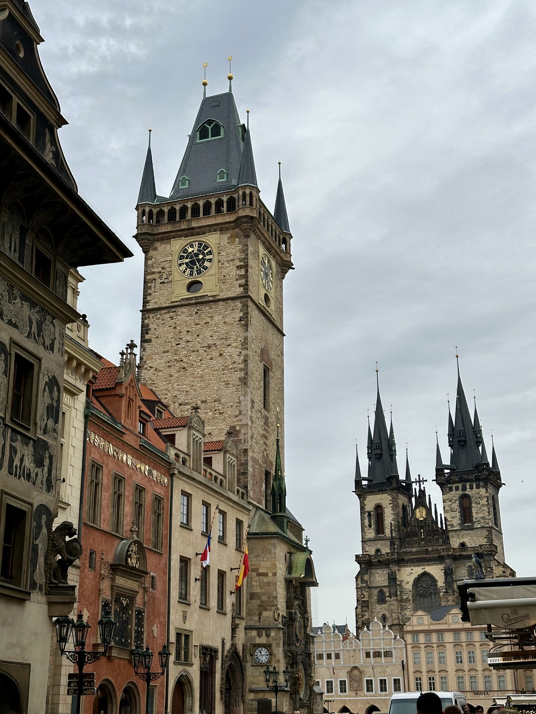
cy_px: 357
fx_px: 991
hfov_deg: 30.3
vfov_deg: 39.7
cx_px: 268
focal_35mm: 48
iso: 64
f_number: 1.78
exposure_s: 1/2809
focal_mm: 6.86
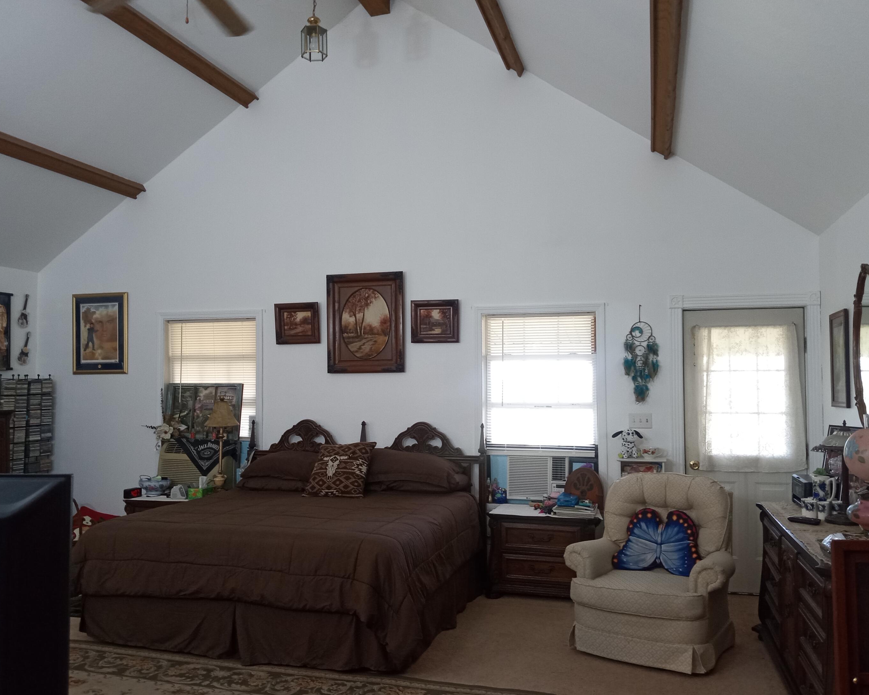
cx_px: 437
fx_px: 772
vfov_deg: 48.5
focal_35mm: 30
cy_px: 356
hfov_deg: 58.8
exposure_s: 1/40
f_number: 2.2
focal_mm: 3.71
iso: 335
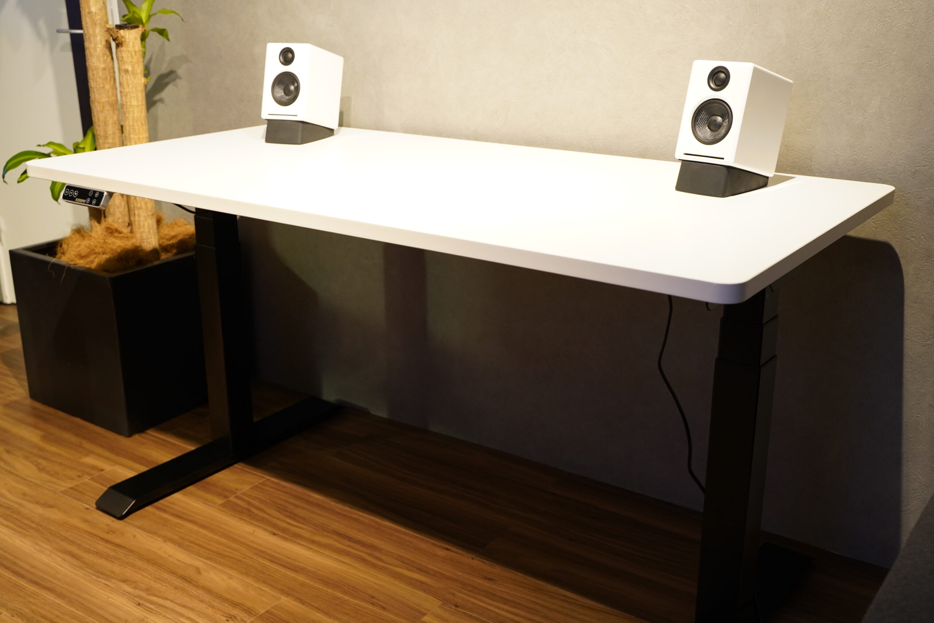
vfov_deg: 35.1
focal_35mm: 38
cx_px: 467
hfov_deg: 50.7
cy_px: 312
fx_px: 986
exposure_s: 1/15
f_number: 5.6
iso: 2000
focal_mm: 38
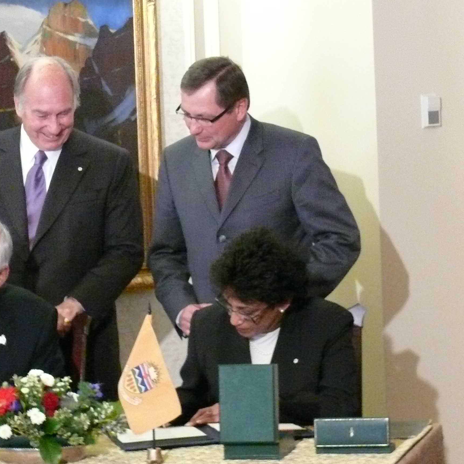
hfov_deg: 10.2
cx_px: 134
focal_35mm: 171
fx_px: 2593
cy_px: 208
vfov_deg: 10.2
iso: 800
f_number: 3.2
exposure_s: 1/30
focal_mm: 19.4
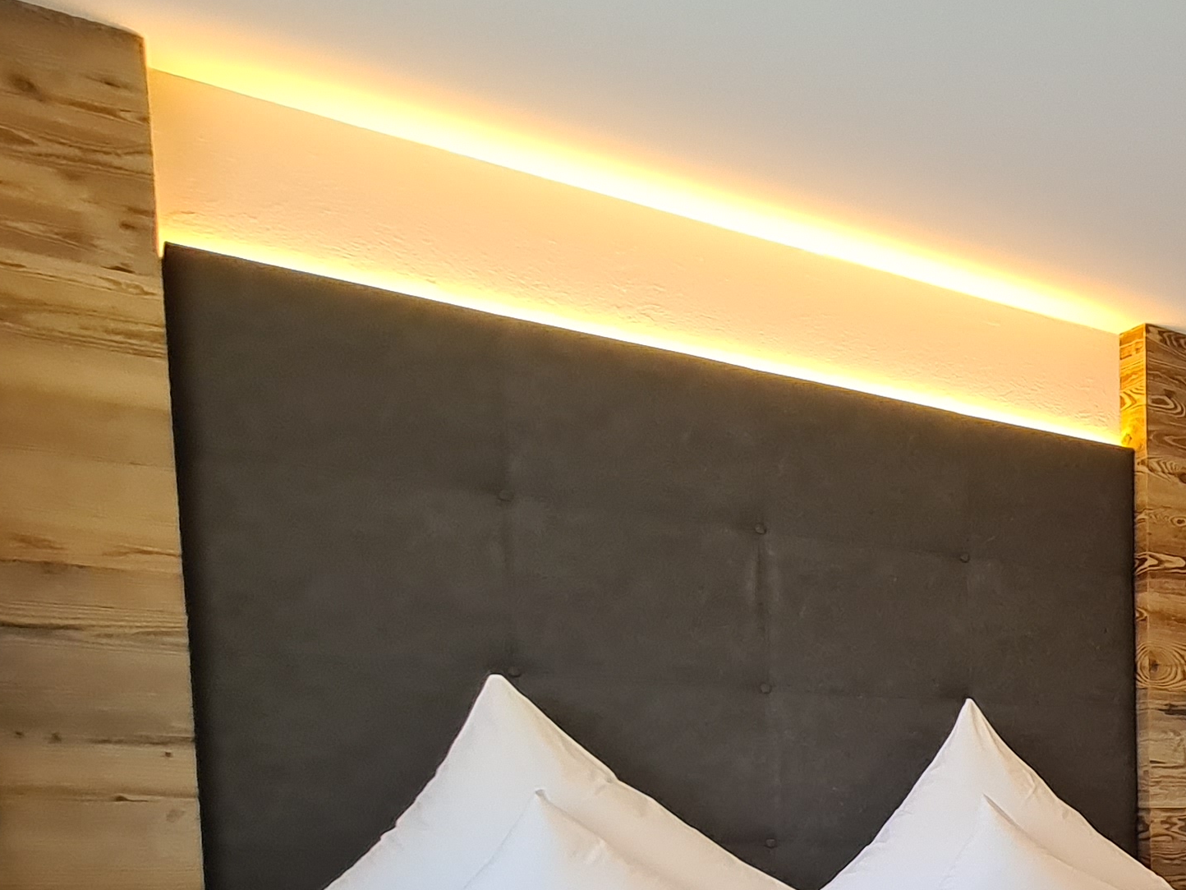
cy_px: 913
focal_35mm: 36
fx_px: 1233
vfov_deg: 35.4
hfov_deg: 34.0
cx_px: 1593
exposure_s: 1/50
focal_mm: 2.22
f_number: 2.2
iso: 250
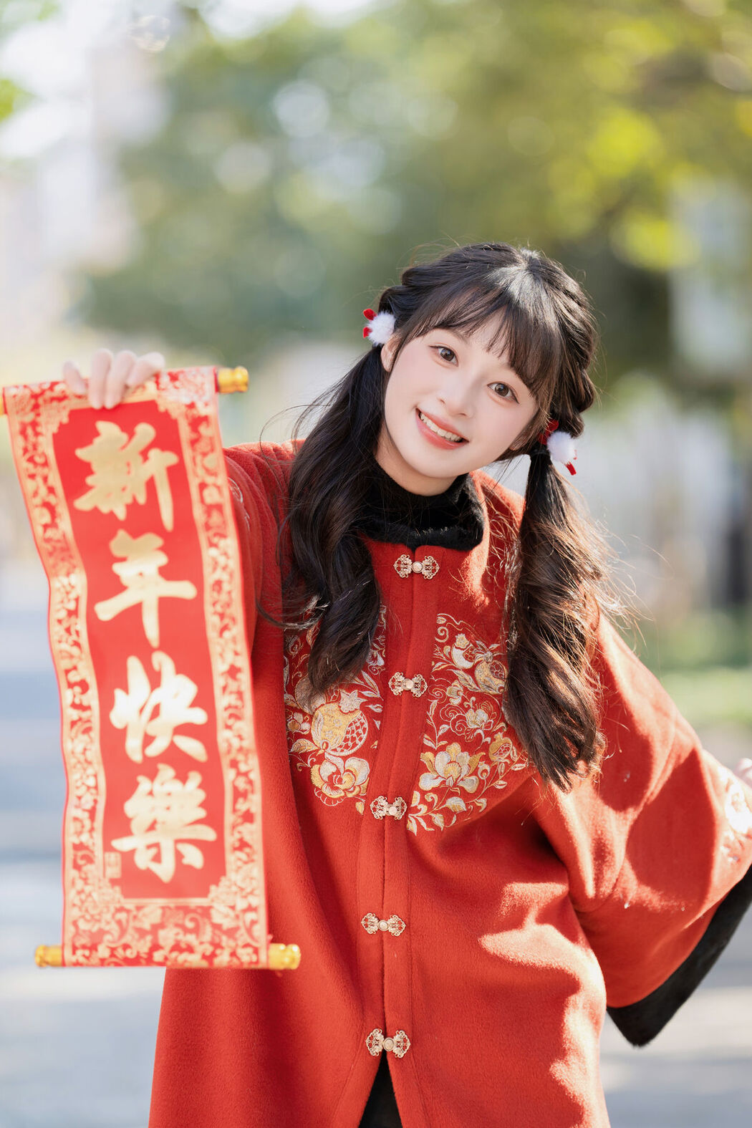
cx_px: 376
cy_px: 564
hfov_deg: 8.0
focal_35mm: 171
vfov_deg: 12.0
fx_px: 5358
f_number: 3.2
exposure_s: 1/320
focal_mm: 171
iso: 320
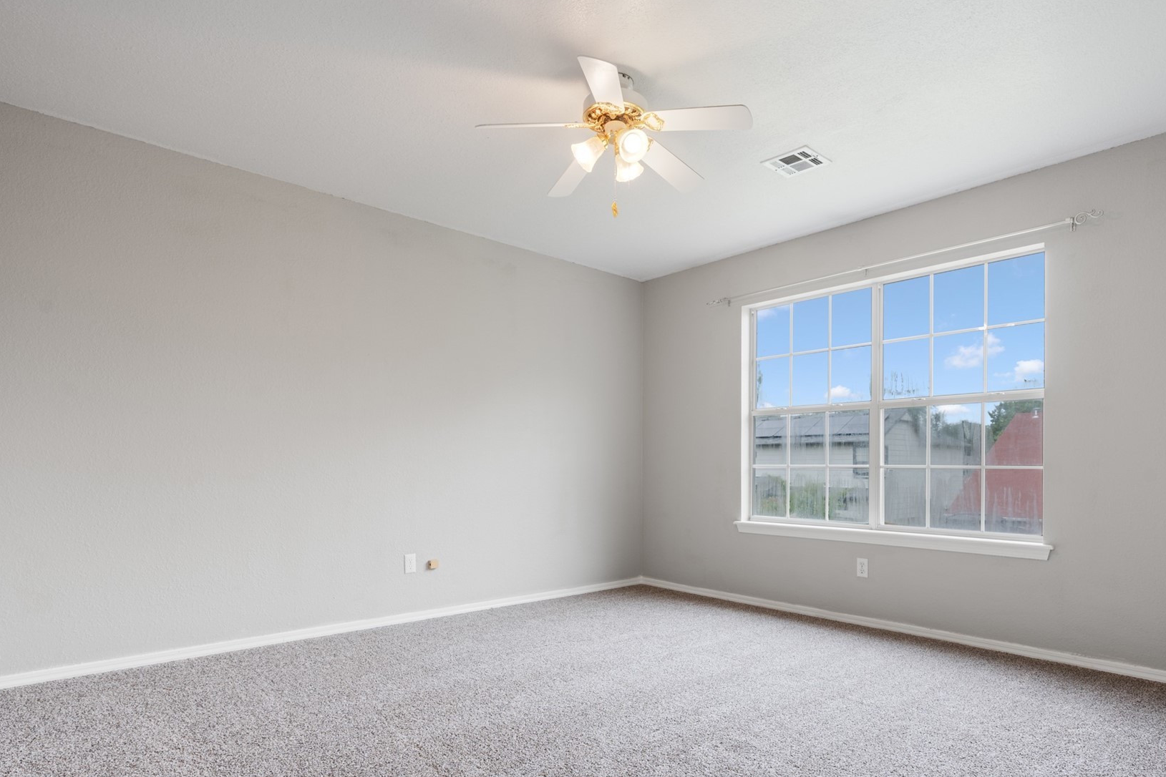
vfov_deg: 61.4
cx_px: 613
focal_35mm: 20
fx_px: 648
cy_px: 466
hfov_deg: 83.9
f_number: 9
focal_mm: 16
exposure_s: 1/2.5
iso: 250
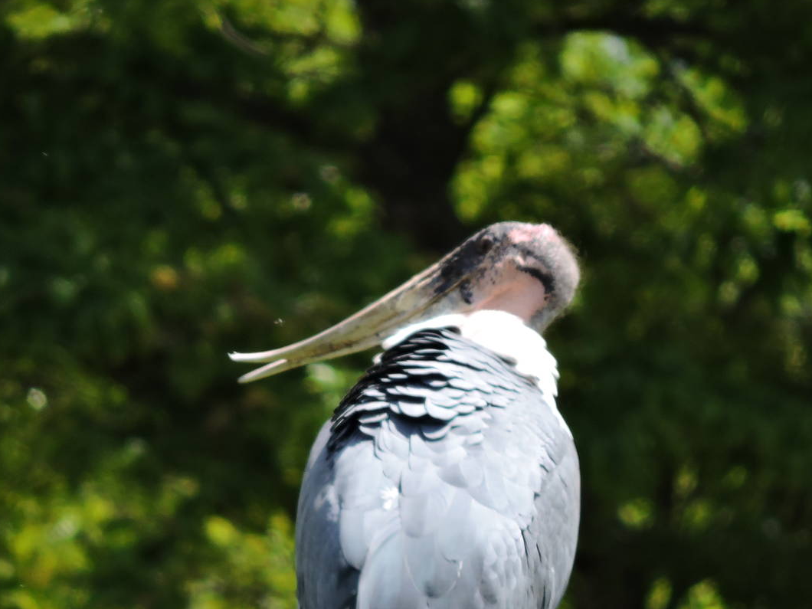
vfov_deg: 1.0
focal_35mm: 1510
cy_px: 414
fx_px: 35421
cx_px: 457
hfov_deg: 1.3
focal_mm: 180
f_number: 5.9
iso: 220
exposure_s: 1/500
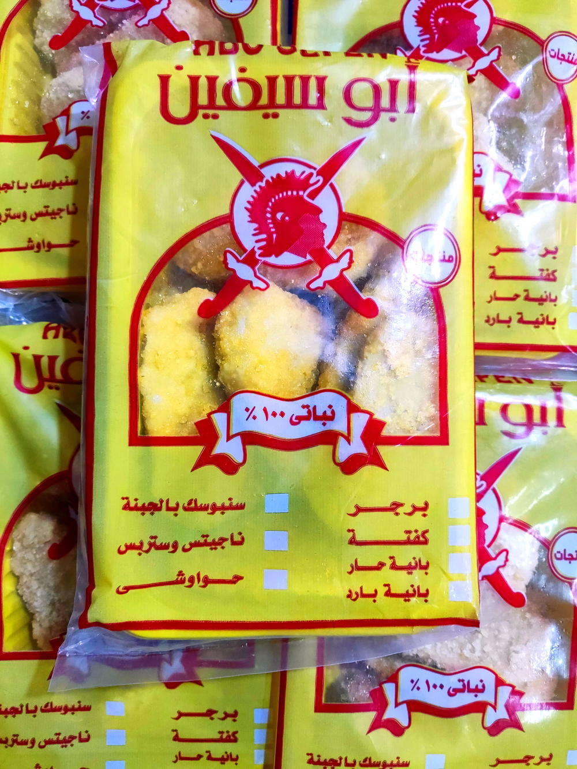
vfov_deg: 69.4
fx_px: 556
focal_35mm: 25
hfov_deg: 54.9
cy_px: 384
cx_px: 288
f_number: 1.79
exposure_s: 1/50
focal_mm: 4.71
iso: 488
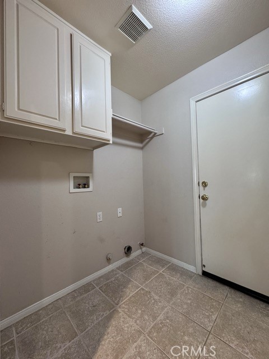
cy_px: 180
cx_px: 134
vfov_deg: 102.1
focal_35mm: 14
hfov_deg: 85.7
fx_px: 145
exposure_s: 1/60
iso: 250
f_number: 2.2
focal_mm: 2.22
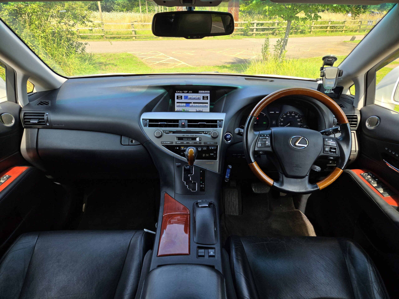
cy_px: 150
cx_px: 200
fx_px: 265
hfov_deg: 73.9
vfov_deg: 58.9
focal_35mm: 23
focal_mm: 5.4
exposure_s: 1/1053
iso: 80
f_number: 1.8
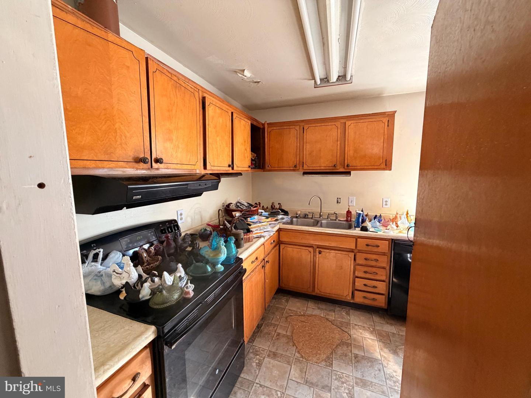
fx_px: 215
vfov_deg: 85.7
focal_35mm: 14
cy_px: 199
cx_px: 266
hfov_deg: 102.1
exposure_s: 1/60
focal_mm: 2.22
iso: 400
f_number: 2.2
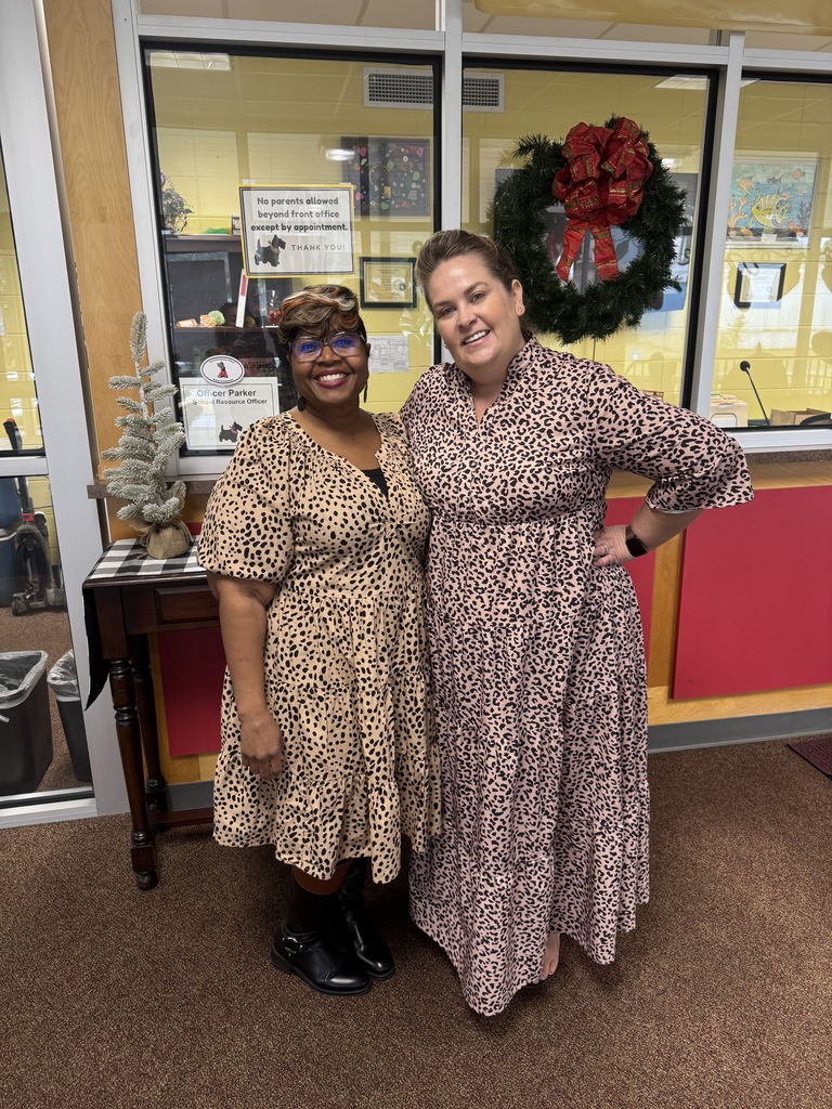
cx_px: 416
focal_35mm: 24
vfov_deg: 71.6
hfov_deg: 56.8
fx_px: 769
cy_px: 554
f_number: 1.78
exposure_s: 1/60
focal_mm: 6.76
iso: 160
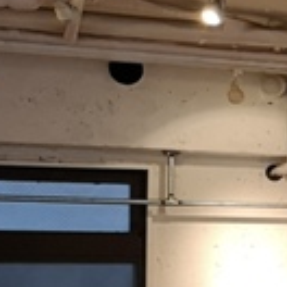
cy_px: 239
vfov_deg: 12.0
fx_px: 1360
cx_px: 839
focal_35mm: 145
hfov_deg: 9.6
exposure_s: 1/33.3
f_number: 1.8
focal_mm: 3.95
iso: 160
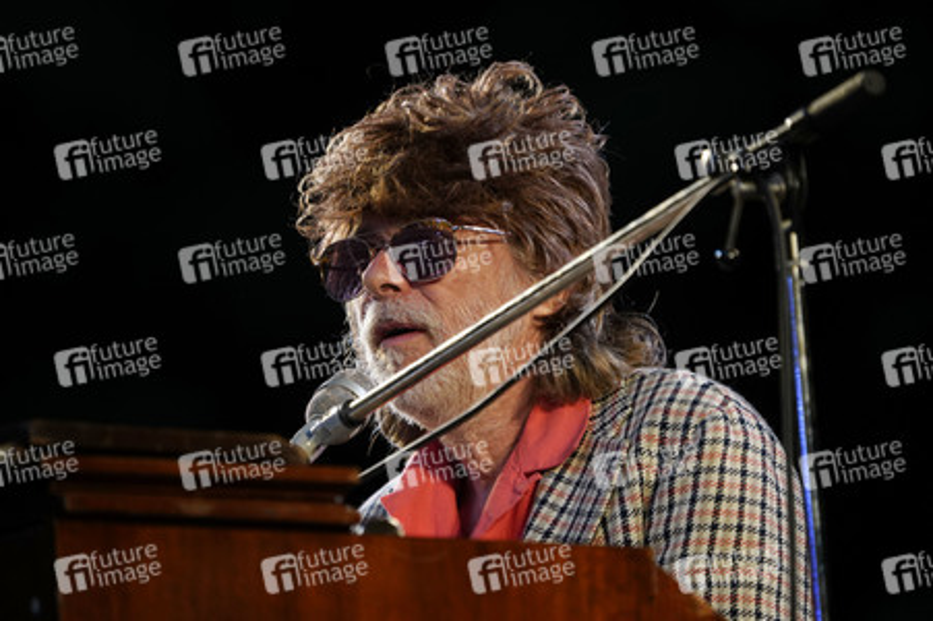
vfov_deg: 2.3
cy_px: 310
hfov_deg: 3.4
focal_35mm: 600
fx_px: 15538
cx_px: 466
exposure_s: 1/250
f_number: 6.3
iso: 2000
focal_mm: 600
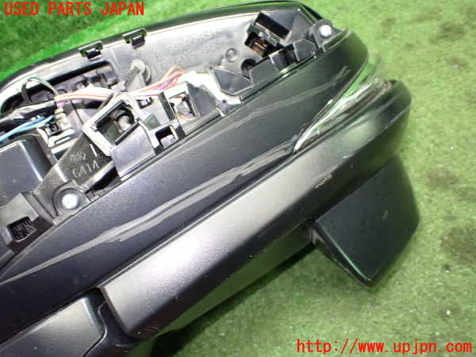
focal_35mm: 30
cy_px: 178
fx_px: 413
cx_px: 238
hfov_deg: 60.0
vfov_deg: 46.8
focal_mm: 5.4
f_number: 2.3
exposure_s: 1/60
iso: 800
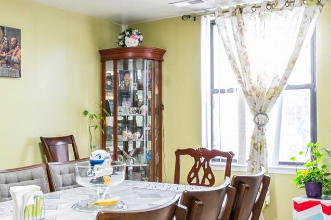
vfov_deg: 29.3
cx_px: 70
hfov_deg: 41.9
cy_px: 168
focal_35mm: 45
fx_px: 414
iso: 200
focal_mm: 14
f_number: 11
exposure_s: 1
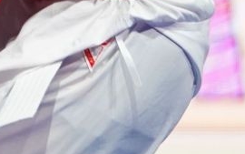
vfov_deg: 1.0
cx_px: -255
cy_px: -193
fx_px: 9085
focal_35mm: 1360
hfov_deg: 1.5
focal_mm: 200
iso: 2500
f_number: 2.8
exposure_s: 1/1000
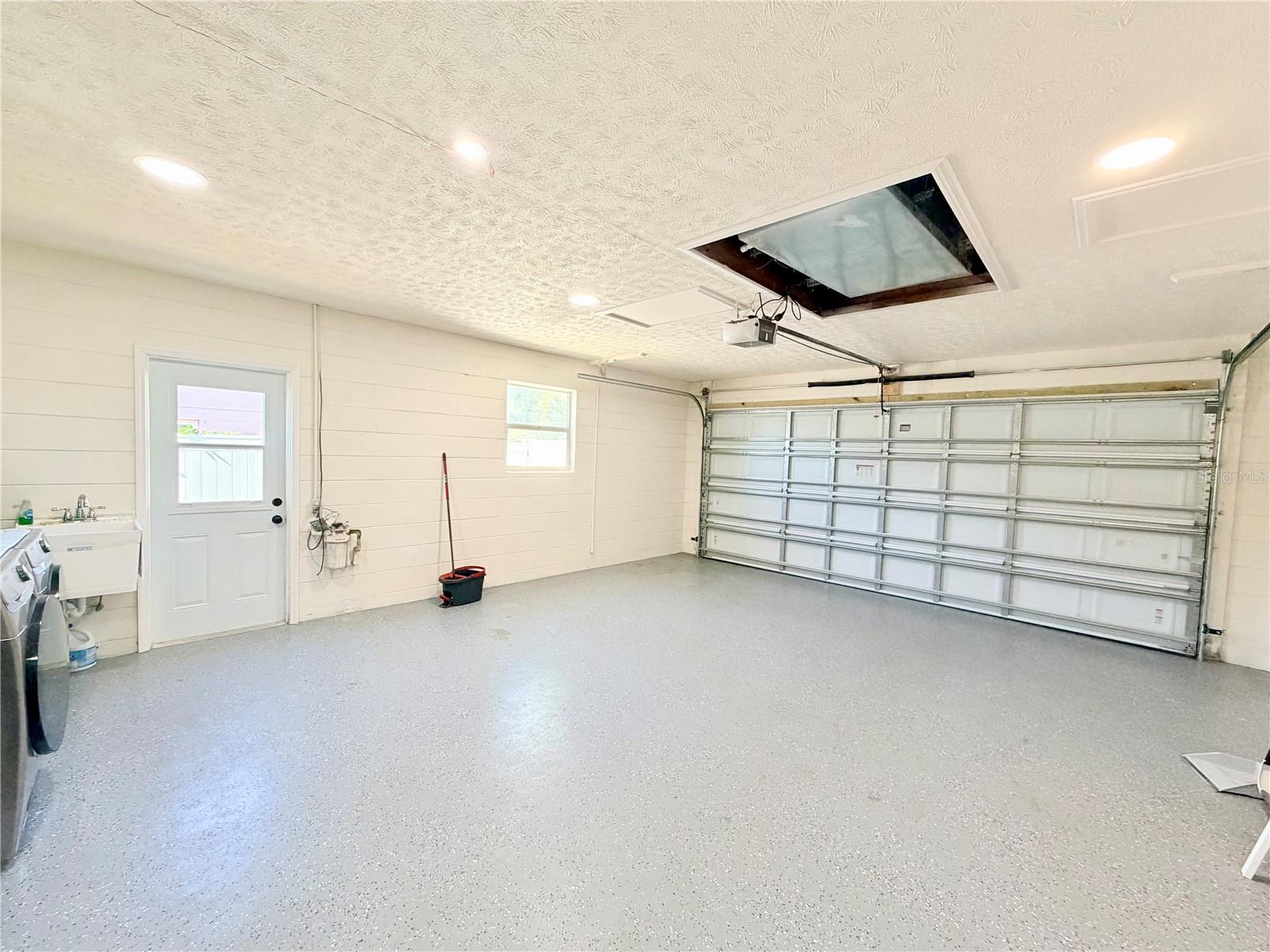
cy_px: 476
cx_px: 635
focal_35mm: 14
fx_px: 514
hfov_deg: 102.1
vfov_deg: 85.7
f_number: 2.2
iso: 250
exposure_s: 1/121
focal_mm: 2.22
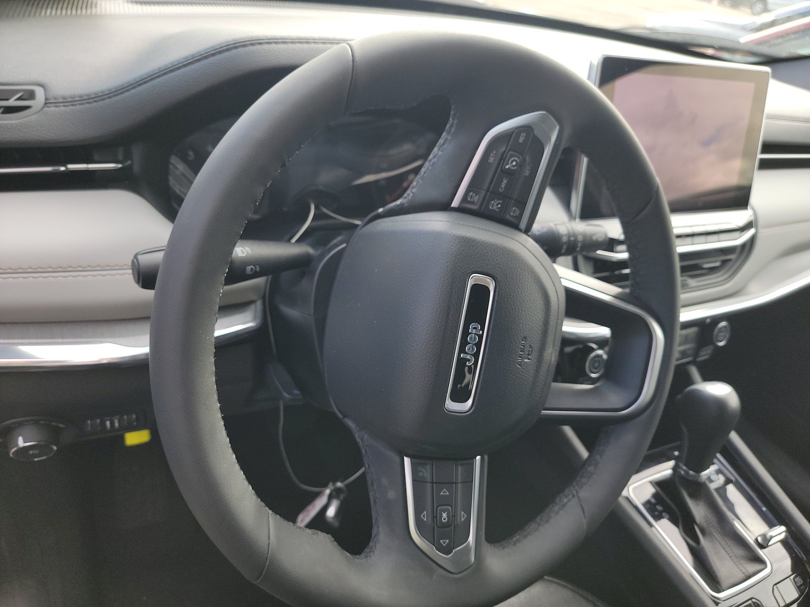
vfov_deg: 56.8
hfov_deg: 71.6
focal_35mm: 24
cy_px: 304
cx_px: 405
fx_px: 562
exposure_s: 1/119
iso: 81
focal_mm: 6.7
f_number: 1.8
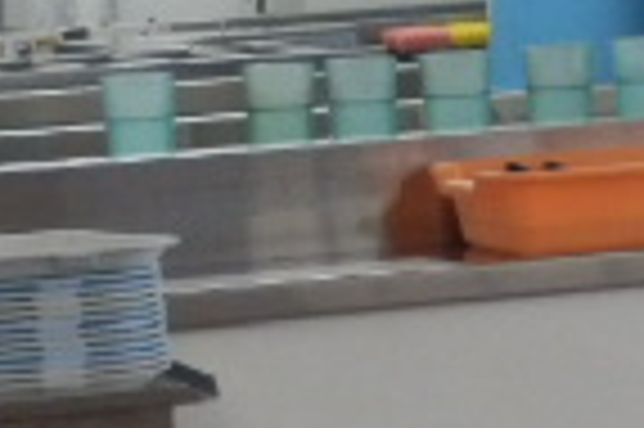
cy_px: -216
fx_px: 5235
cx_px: 788
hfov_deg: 7.0
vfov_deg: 4.6
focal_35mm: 293
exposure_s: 1/60
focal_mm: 11.1
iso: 640
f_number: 4.6
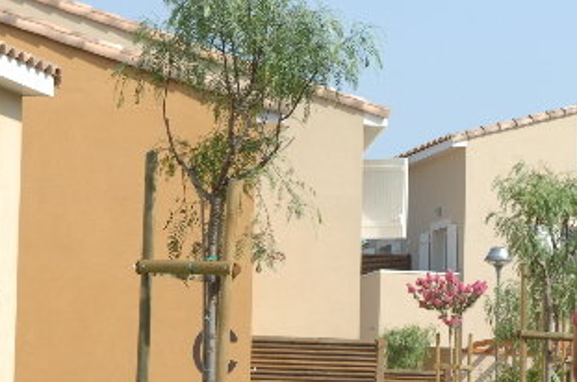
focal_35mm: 193
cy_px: 266
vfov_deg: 7.1
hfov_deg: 10.6
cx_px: 508
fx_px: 3087
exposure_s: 1/100
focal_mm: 50
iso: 100
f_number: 5.6
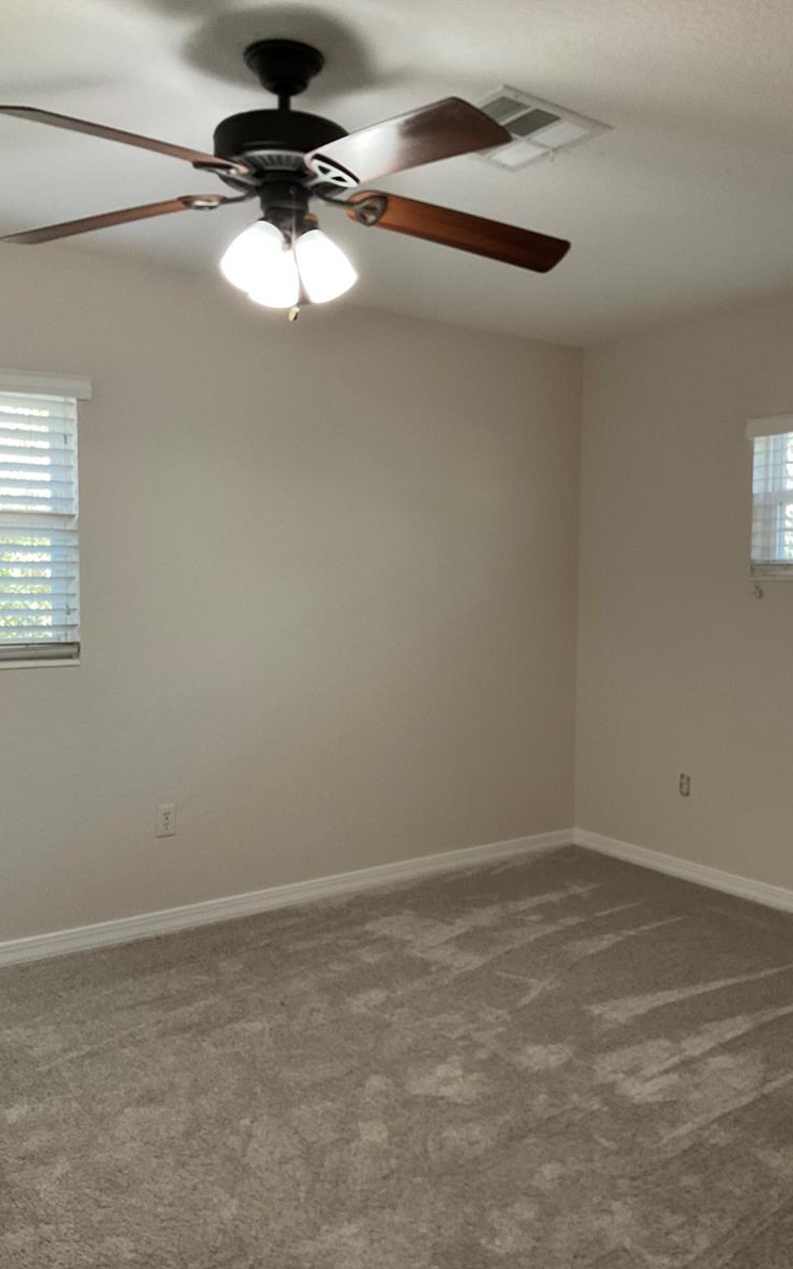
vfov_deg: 61.2
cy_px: 637
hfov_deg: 40.5
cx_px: 457
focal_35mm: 31
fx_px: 1072
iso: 125
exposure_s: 1/60
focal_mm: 3
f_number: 1.8
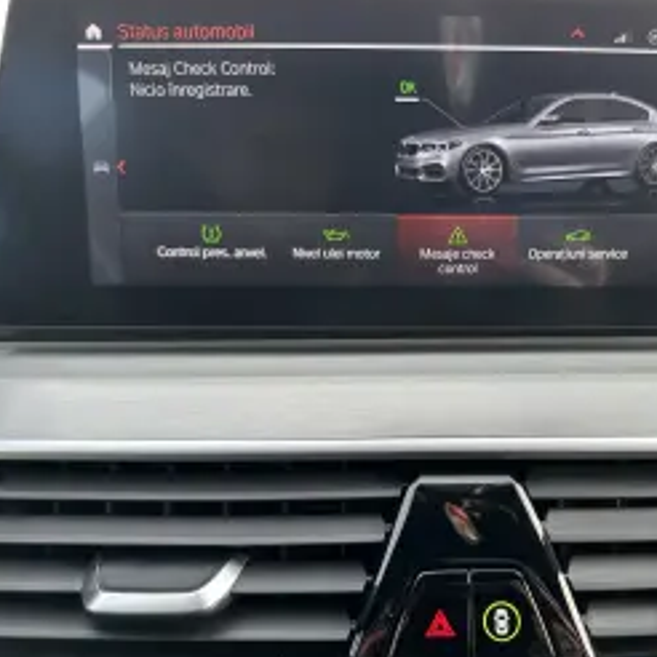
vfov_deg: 52.5
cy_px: 328
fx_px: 666
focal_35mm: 31
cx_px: 435
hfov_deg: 51.6
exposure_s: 1/252
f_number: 1.78
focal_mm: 6.86
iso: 100
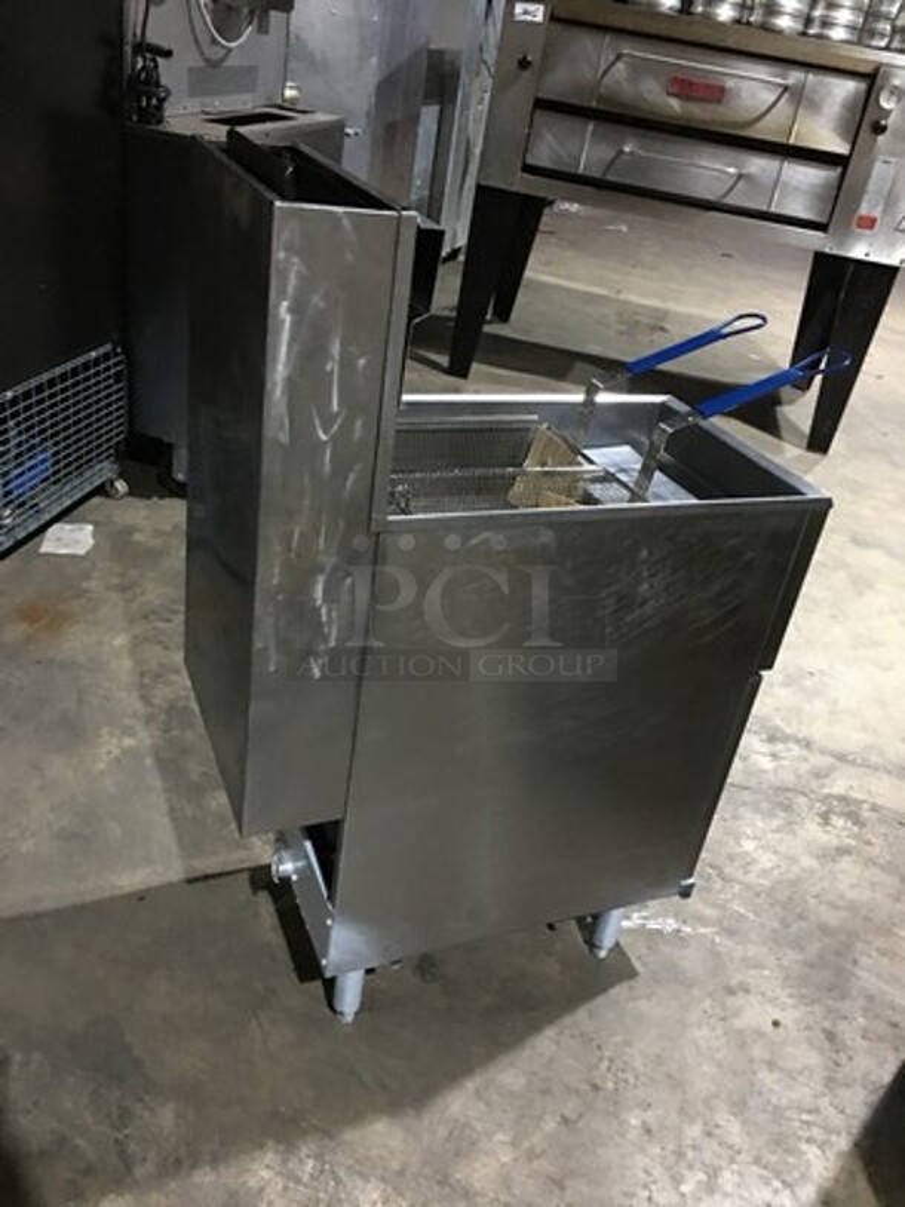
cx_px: 452
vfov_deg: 61.7
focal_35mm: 29
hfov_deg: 48.2
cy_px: 604
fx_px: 1011
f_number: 2.2
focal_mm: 4.15
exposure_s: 1/4
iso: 80
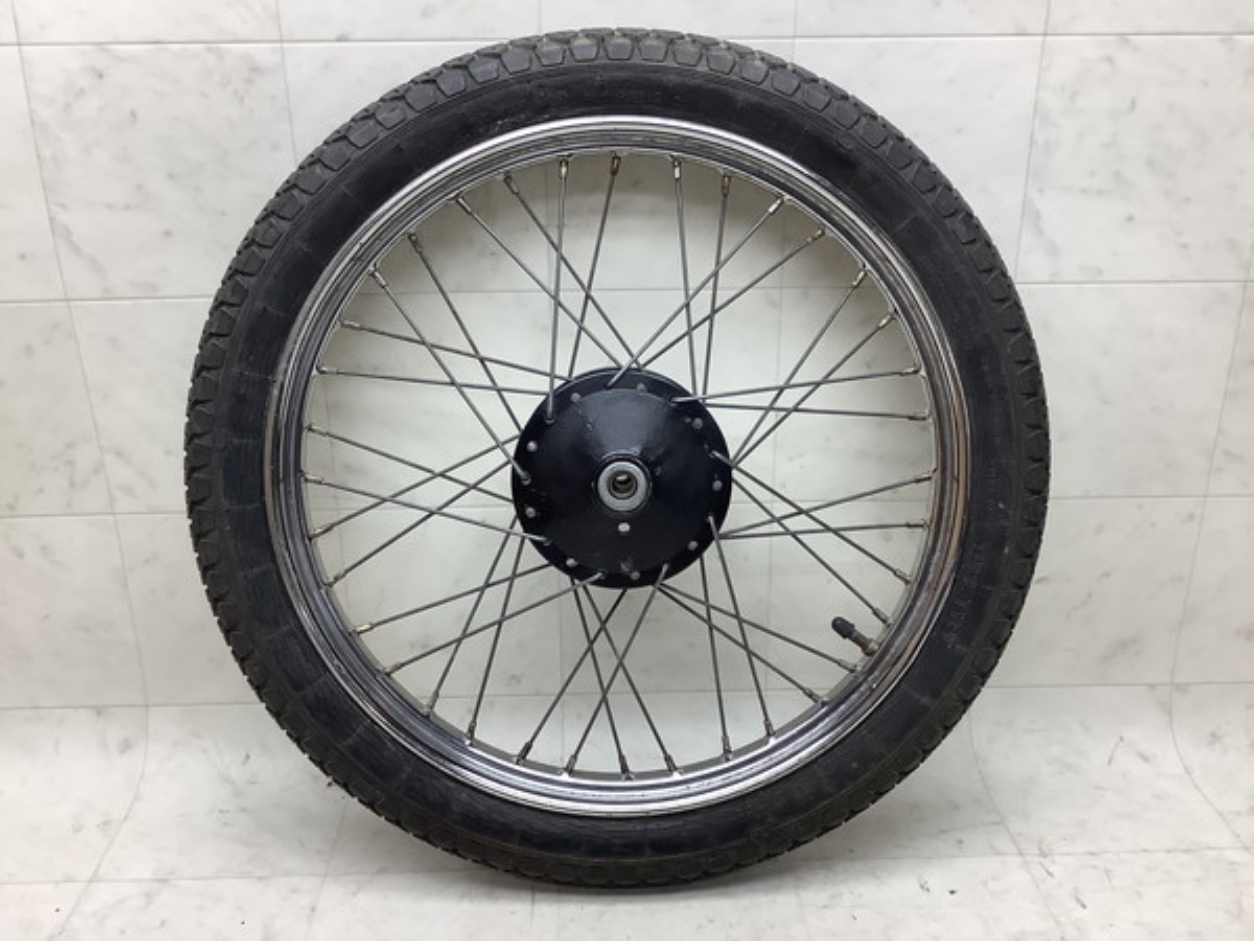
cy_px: 470
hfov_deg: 58.4
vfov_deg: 45.4
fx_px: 1123
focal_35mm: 31
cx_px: 627
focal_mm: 3.3
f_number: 2.4
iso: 100
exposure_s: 1/120
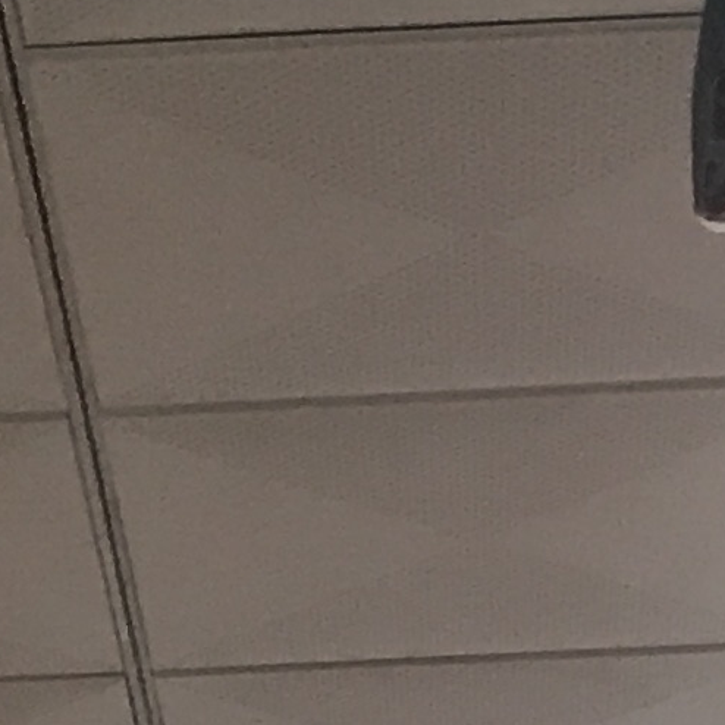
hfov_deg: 8.7
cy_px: 2197
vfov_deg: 7.6
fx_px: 4786
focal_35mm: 202
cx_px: 335
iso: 64
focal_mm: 3.99
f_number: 1.8
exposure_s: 1/17
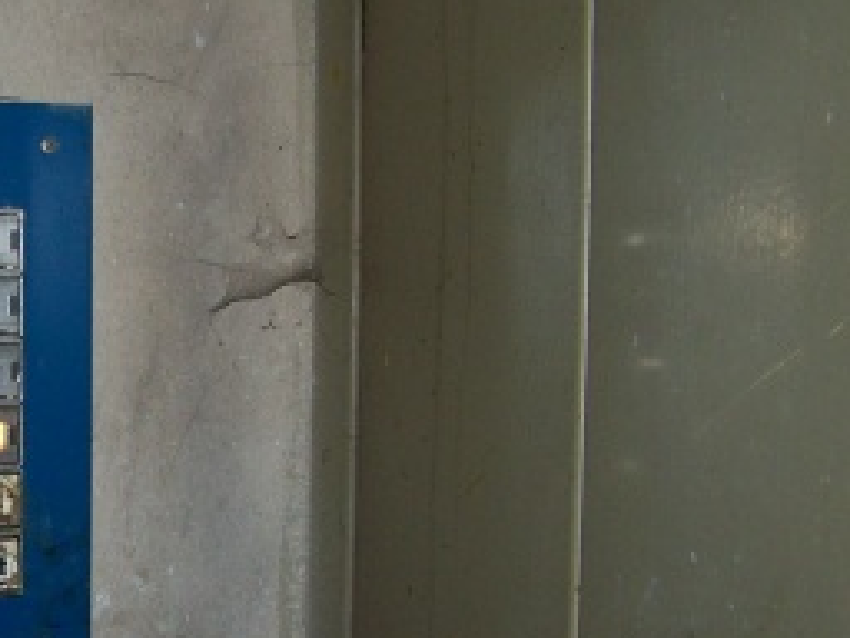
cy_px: 420
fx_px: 2333
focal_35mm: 95
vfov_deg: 15.5
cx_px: -126
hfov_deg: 19.6
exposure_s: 1/60
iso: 100
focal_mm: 6.3
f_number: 2.8
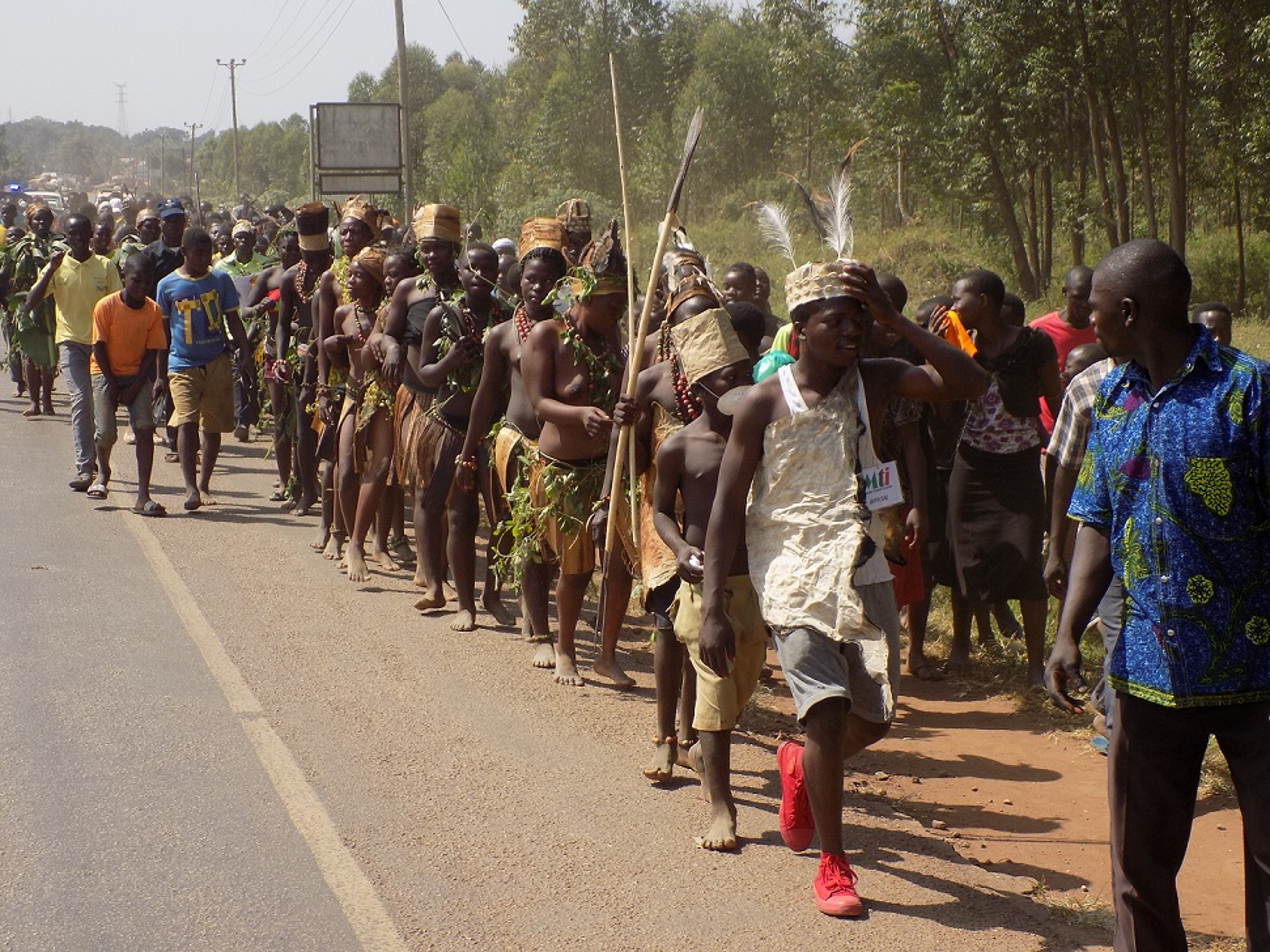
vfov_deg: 21.0
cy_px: 476
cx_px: 635
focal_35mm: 70
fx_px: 2568
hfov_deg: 27.8
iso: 80
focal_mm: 12.5
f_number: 4.2
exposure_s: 1/500
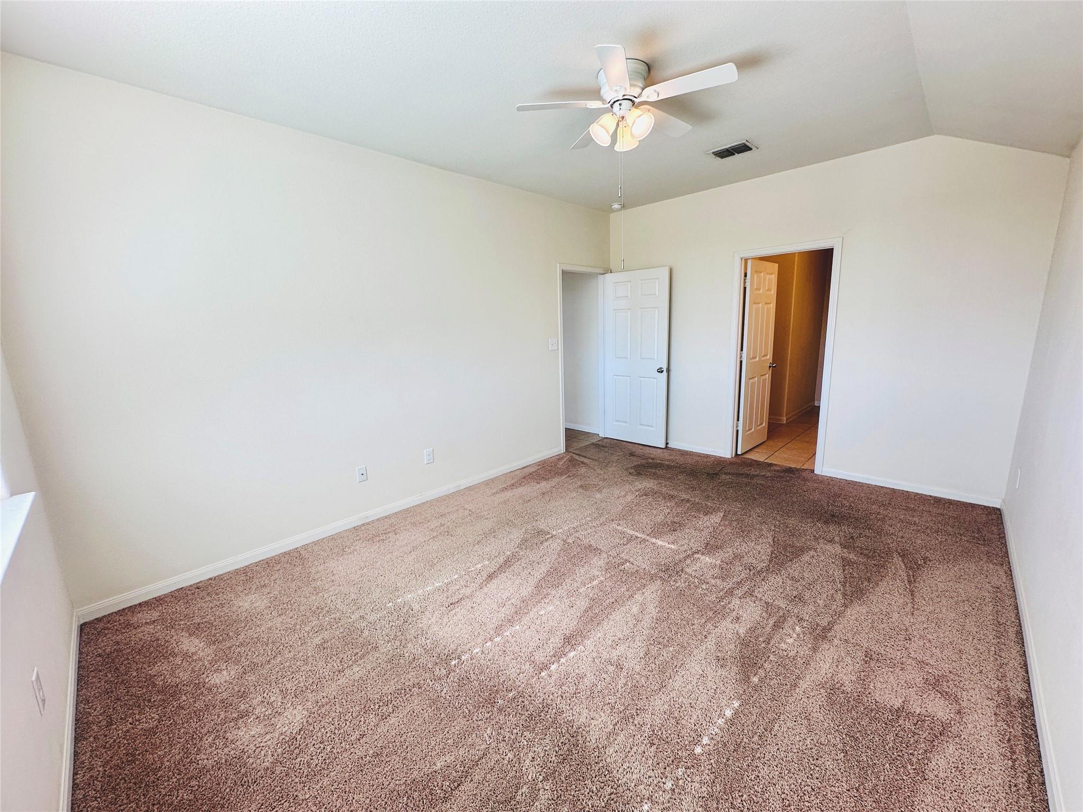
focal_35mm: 14
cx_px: 542
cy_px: 406
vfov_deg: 85.7
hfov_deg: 102.1
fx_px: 438
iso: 64
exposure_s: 1/120
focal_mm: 2.22
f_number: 2.2
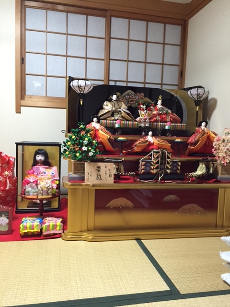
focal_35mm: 29
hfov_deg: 48.2
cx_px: 115
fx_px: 257
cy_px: 154
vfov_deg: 61.7
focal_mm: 4.15
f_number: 2.2
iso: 250
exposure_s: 1/24
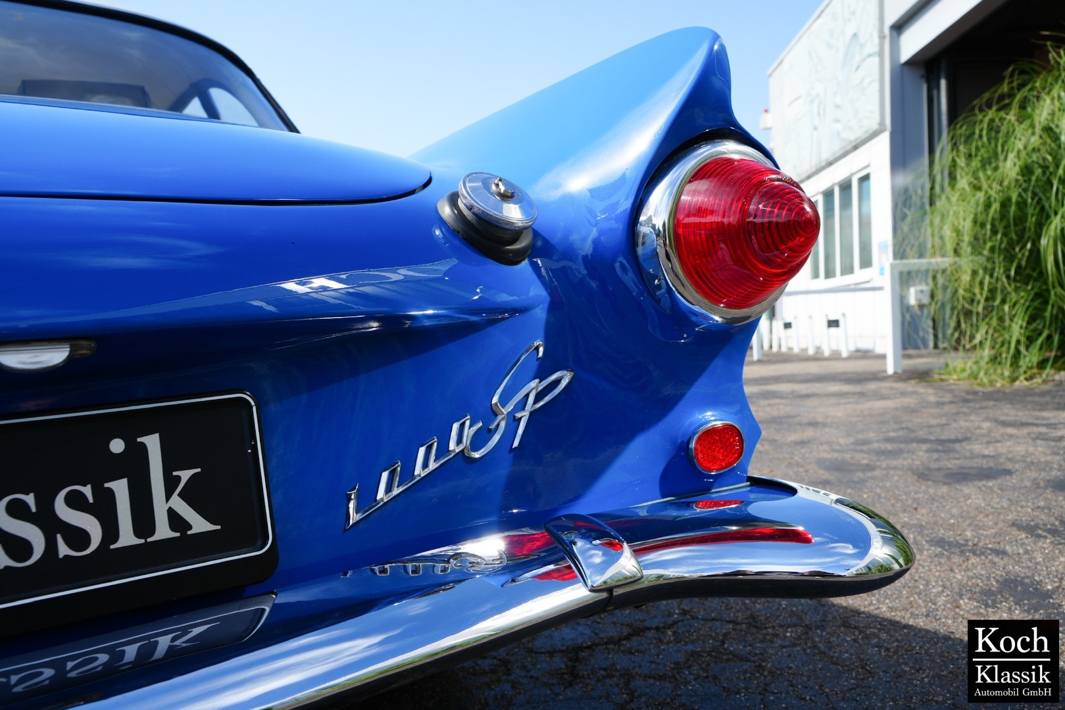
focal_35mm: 29
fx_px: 858
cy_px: 355
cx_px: 532
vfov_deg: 45.0
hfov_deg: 63.6
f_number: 8
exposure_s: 1/125
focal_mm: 29
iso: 100
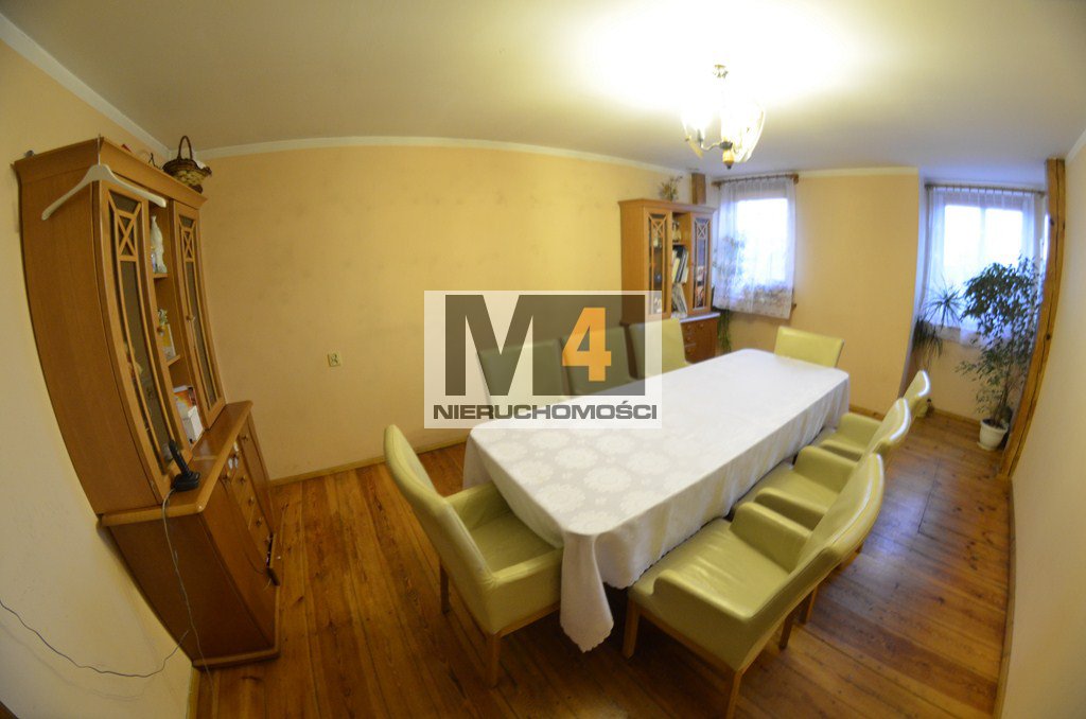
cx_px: 543
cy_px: 360
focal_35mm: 12
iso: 1250
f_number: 3.5
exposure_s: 1/30
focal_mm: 8
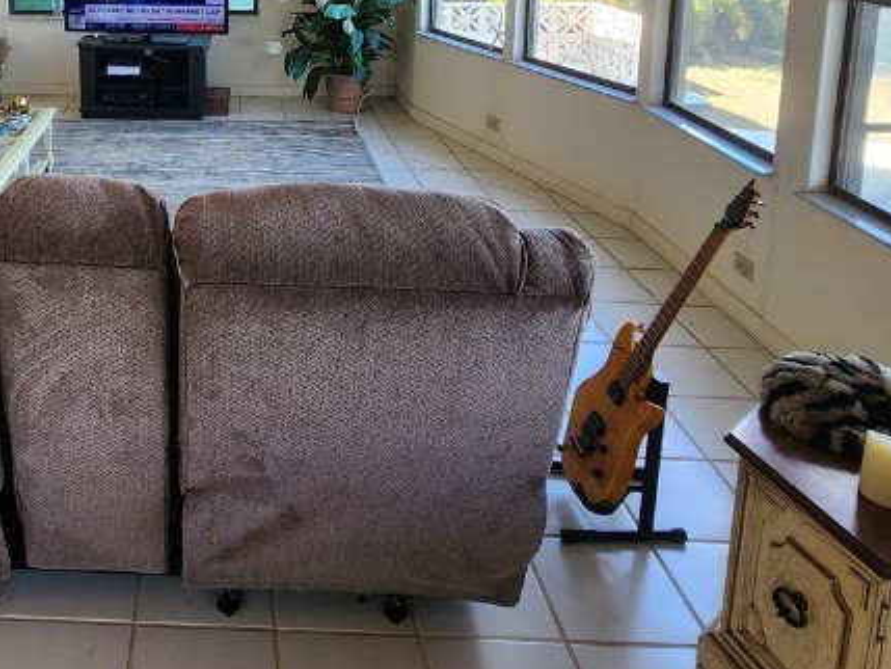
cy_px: 29
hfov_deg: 53.9
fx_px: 798
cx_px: 164
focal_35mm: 31
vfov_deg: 40.8
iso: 100
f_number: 2.2
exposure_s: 1/60
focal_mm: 2.2
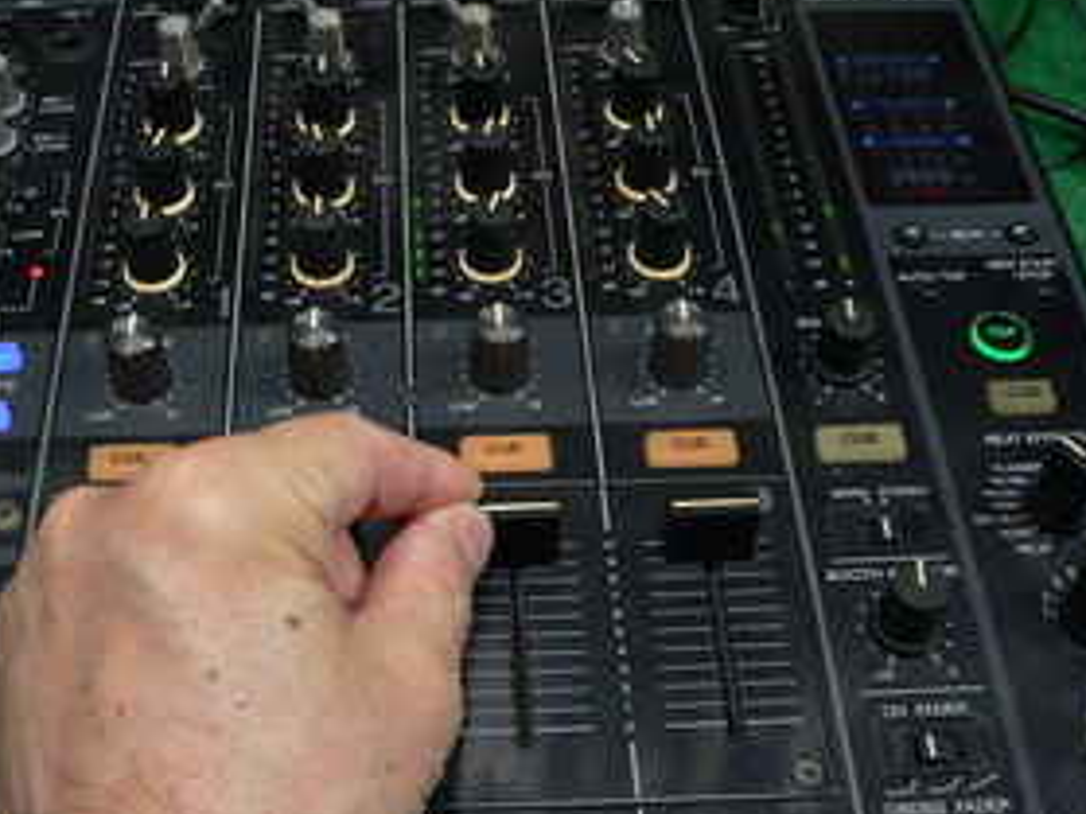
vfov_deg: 29.6
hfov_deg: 38.6
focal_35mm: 49
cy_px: 430
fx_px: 1537
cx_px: 378
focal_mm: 6
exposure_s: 1/30
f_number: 2.8
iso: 200
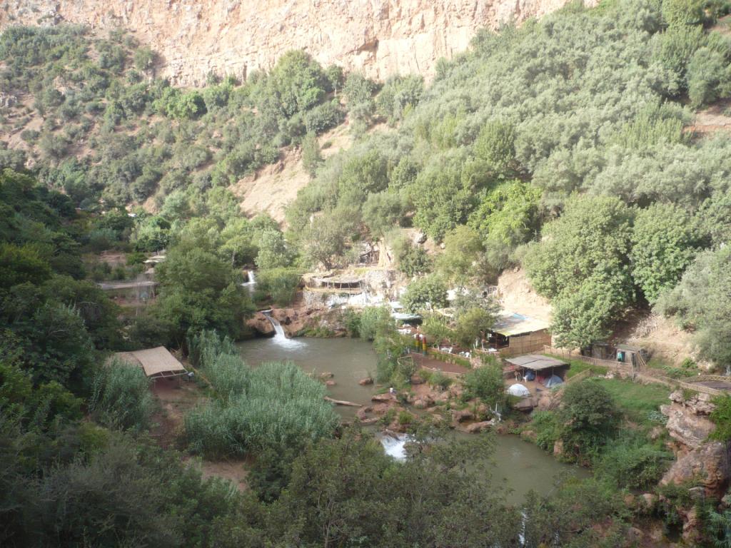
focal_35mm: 35
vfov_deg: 40.7
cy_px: 274
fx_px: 739
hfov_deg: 52.6
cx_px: 366
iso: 100
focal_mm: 5.8
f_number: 2.8
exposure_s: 1/250
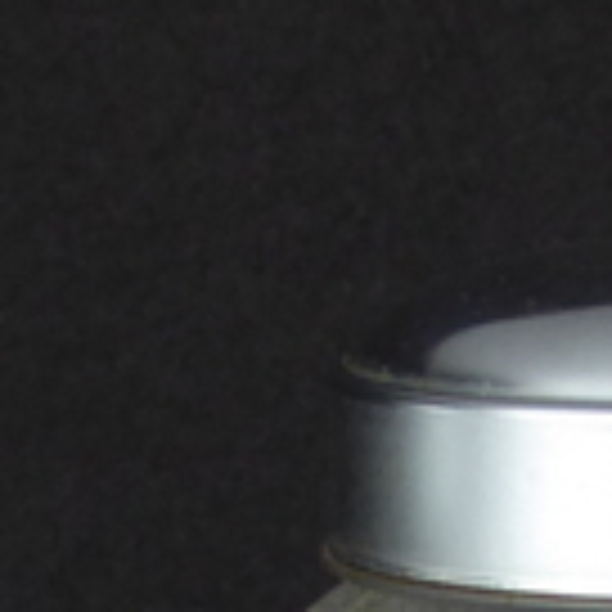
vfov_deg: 3.4
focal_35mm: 512
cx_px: -338
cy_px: 1053
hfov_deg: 3.4
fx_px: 10241
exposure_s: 1/50
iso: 200
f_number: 5
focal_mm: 14.1
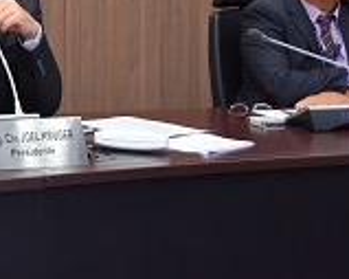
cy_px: -71
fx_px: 1197
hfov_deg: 15.8
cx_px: -101
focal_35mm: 116
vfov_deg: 12.9
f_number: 3.5
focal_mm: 40
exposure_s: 1/125
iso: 1250
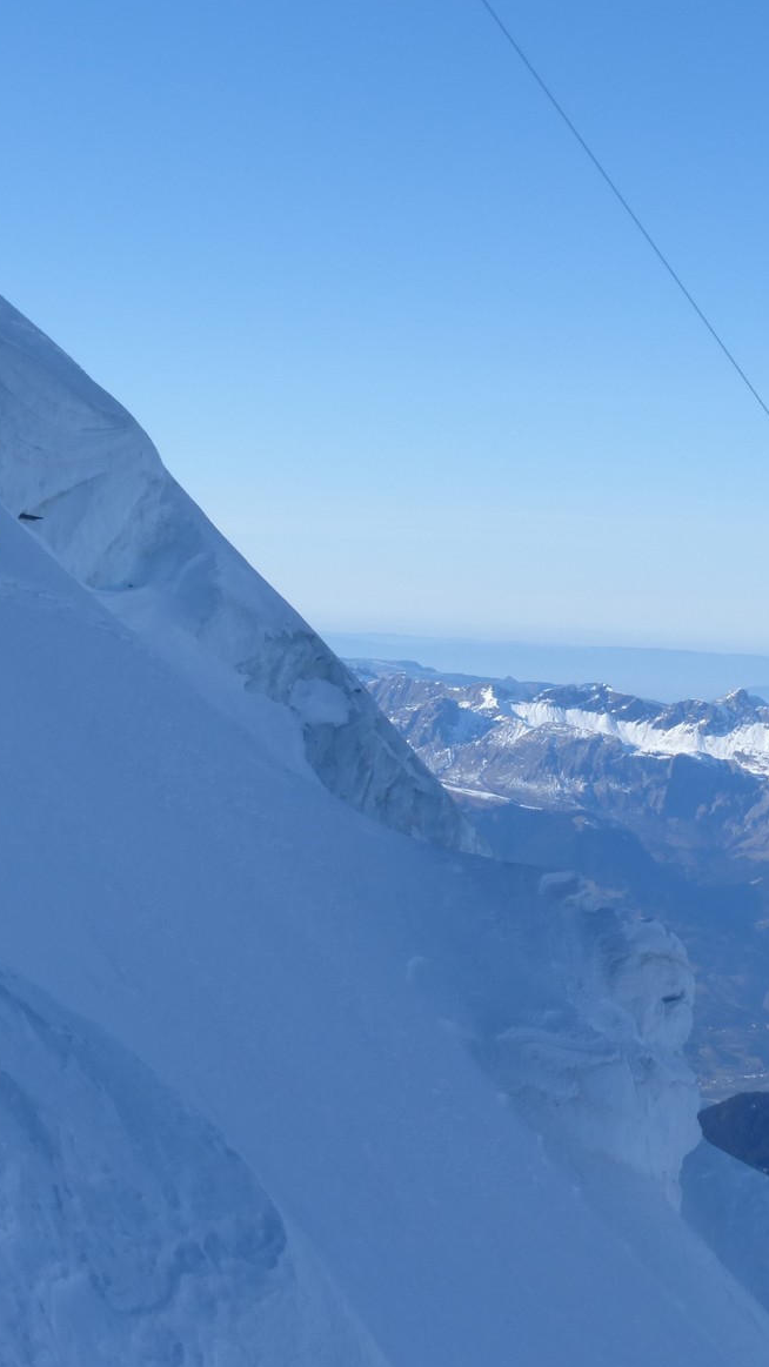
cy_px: 685
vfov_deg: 22.5
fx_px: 3445
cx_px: 15
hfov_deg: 12.6
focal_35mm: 95
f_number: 4.8
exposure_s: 1/640
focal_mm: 11
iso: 100
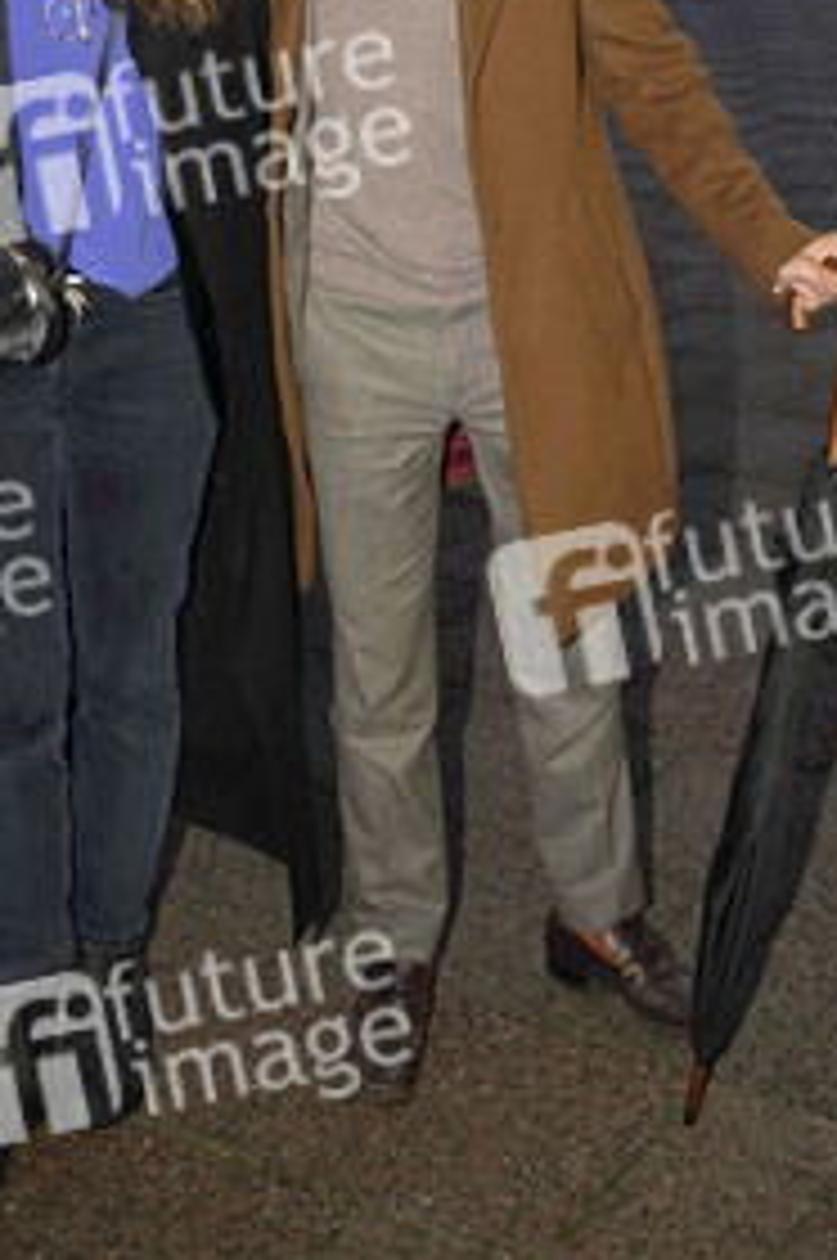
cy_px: 364
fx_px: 1748
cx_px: 310
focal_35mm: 50
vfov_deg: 38.9
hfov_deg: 26.8
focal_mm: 35
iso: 640
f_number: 5.6
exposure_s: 1/160
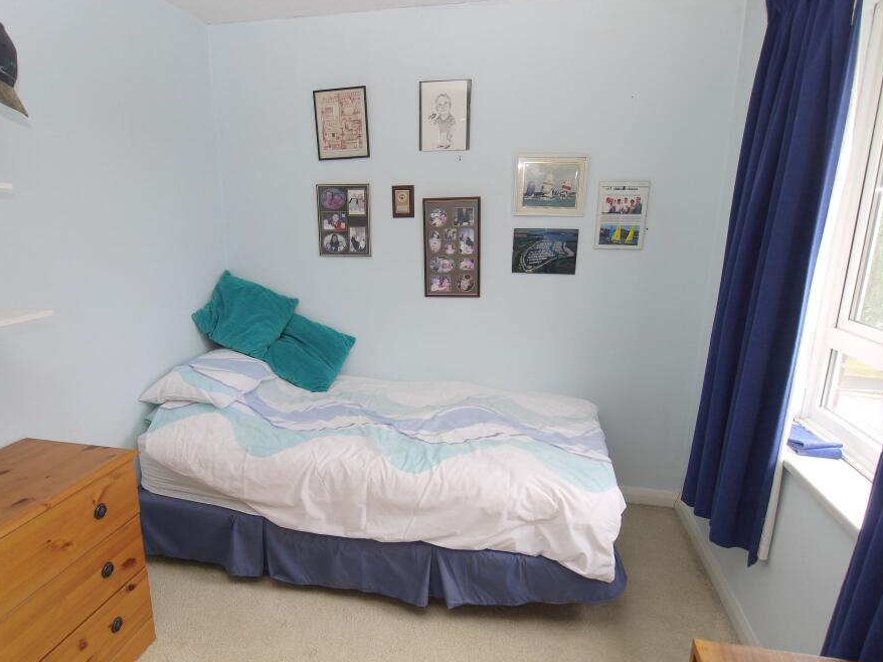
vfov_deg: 63.4
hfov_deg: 78.9
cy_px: 348
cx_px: 414
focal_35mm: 21
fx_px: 536
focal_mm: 9
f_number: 4
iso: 100
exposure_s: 1/60
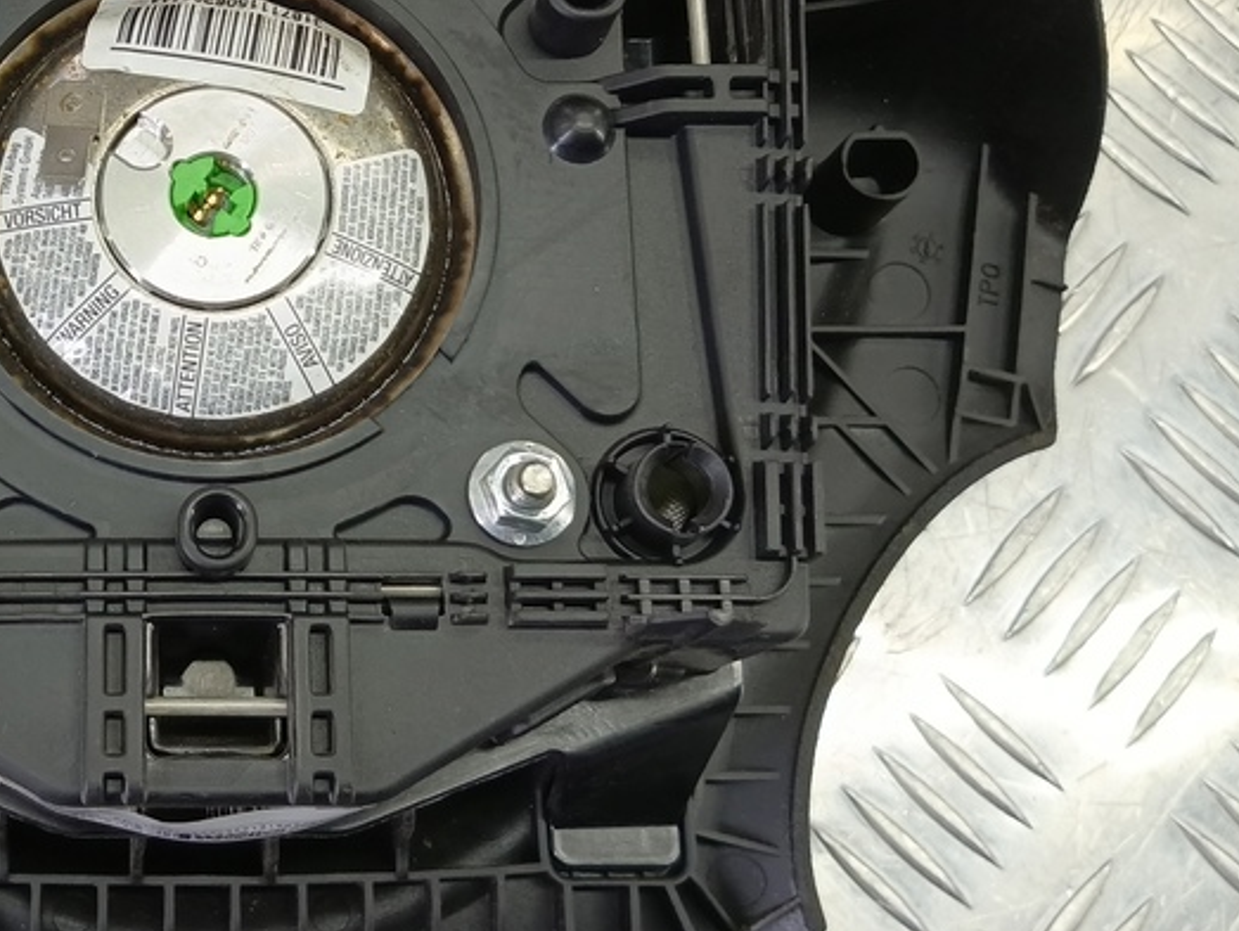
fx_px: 1612
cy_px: 317
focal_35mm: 45
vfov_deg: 32.0
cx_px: 173
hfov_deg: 39.6
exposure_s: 1/50
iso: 192
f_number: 1.6
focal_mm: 4.11
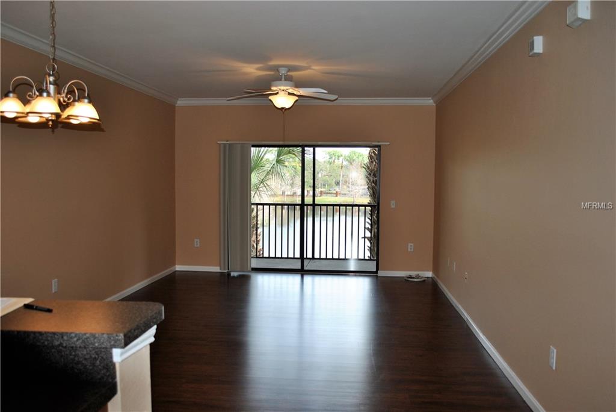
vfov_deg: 43.7
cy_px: 206
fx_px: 514
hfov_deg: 61.9
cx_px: 308
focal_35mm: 30
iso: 160
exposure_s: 1/125
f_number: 3.8
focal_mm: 20
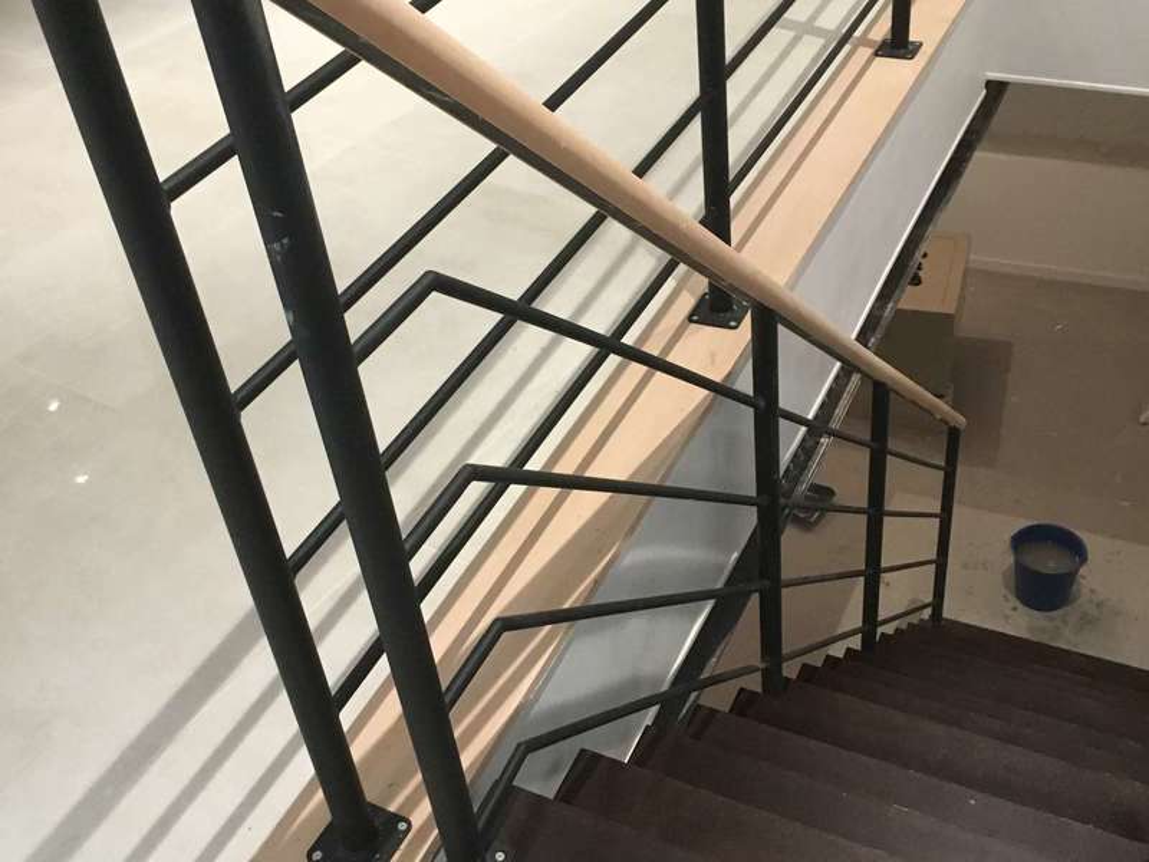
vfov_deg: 48.2
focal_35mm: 29
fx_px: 963
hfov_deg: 61.7
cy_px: 431
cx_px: 574
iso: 250
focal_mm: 4.15
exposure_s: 1/33
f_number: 2.2
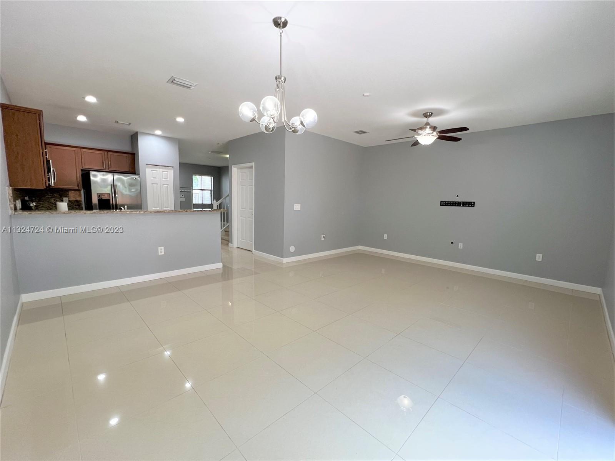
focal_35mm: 13
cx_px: 308
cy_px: 230
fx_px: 231
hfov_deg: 106.2
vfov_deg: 89.9
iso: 250
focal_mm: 1.57
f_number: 1.8
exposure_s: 1/120
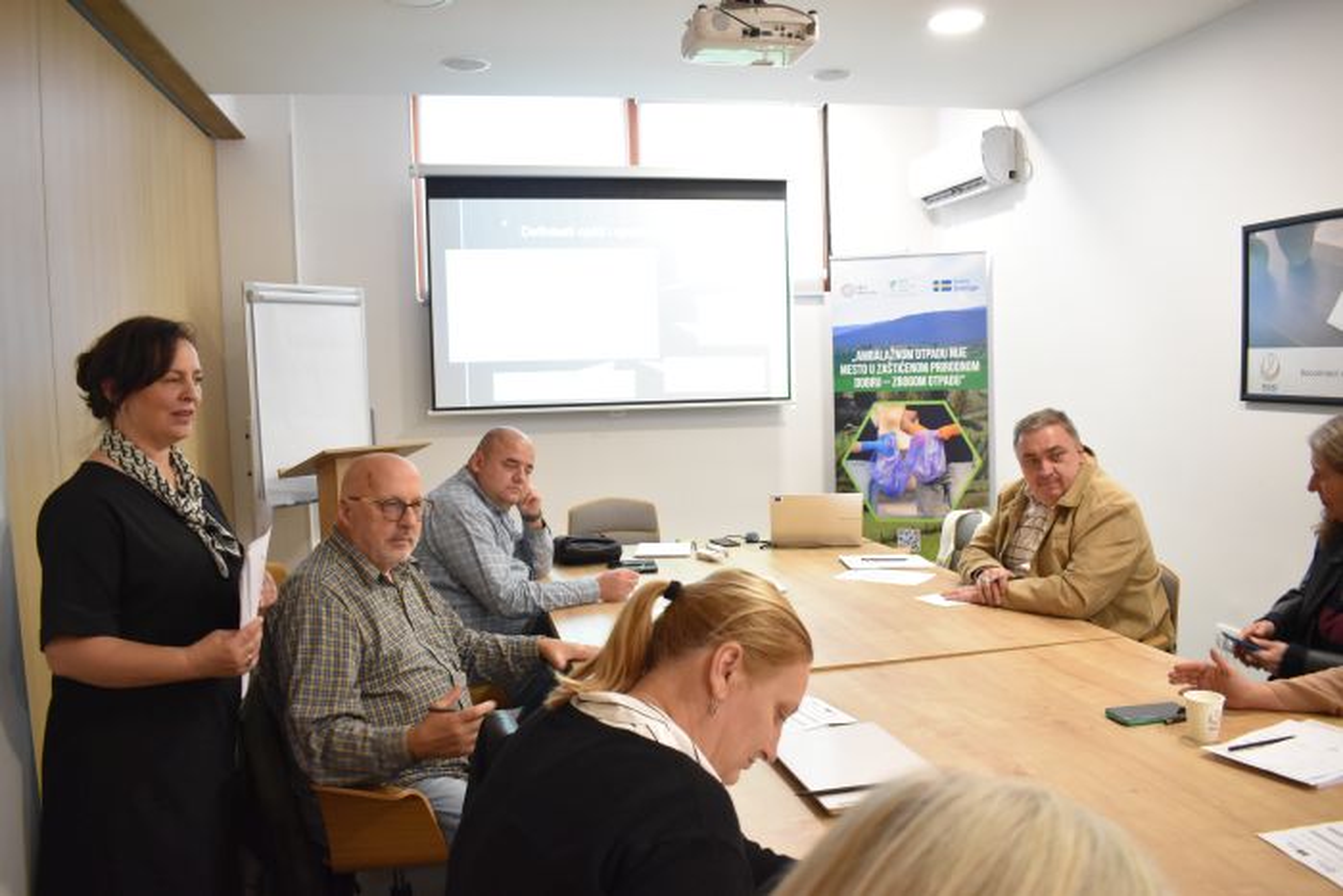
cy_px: 448
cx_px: 672
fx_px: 1007
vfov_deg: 47.9
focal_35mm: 27
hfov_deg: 67.4
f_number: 4
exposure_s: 1/30
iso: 1250
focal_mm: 18
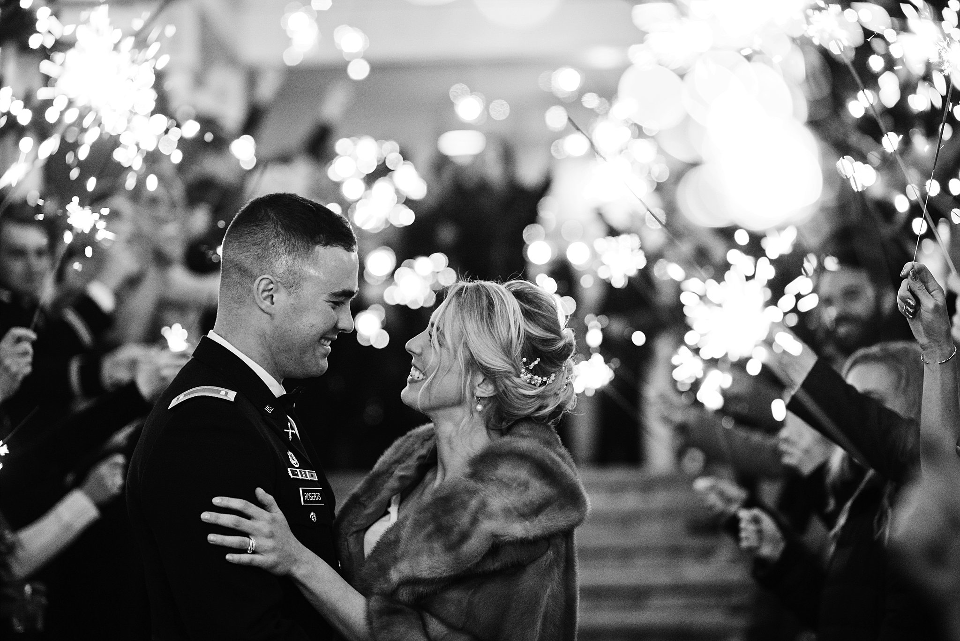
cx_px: 480
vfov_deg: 16.1
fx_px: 2267
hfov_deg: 23.9
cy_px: 320
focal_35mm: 85
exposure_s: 1/200
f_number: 2
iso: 1250
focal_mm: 85
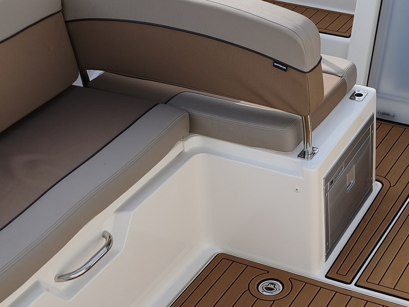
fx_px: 898
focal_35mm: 76
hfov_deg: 25.3
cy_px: 236
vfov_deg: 19.2
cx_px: 324
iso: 50
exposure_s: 1/4903
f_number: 1.62
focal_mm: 6.45
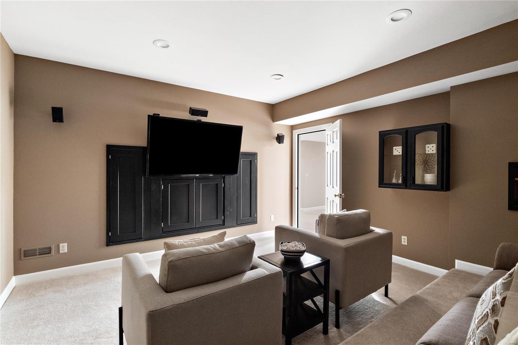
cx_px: 259
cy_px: 172
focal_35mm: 16
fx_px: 230
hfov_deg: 96.7
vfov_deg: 73.7
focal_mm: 8
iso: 400
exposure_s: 1/4
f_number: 8
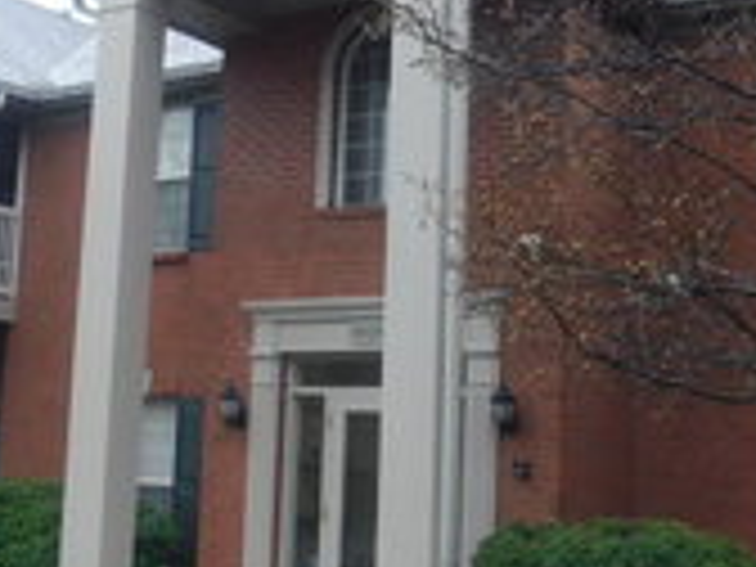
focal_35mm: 70
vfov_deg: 21.0
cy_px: 225
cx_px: 225
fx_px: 1529
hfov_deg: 27.5
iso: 125
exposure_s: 1/30
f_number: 3
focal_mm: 4
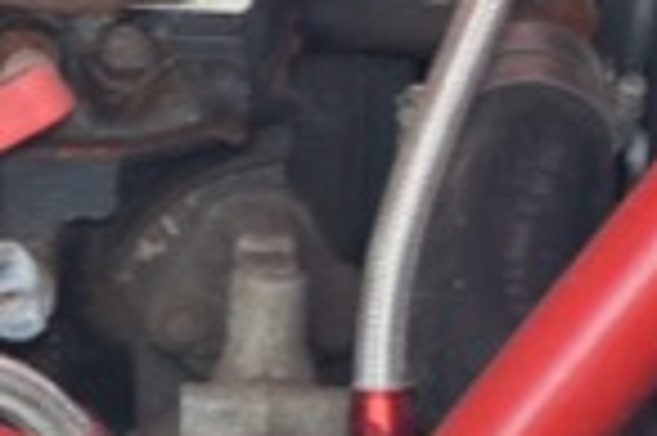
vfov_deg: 3.8
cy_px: 43
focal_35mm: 362
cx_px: -720
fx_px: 6603
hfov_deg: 5.6
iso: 100
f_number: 5.6
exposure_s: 1/100
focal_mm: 55
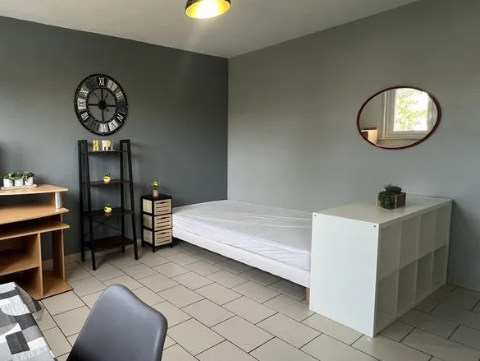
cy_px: 171
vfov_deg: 65.9
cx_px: 112
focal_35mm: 20
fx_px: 277
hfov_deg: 74.9
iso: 200
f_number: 1.8
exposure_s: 1/100
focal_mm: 1.57
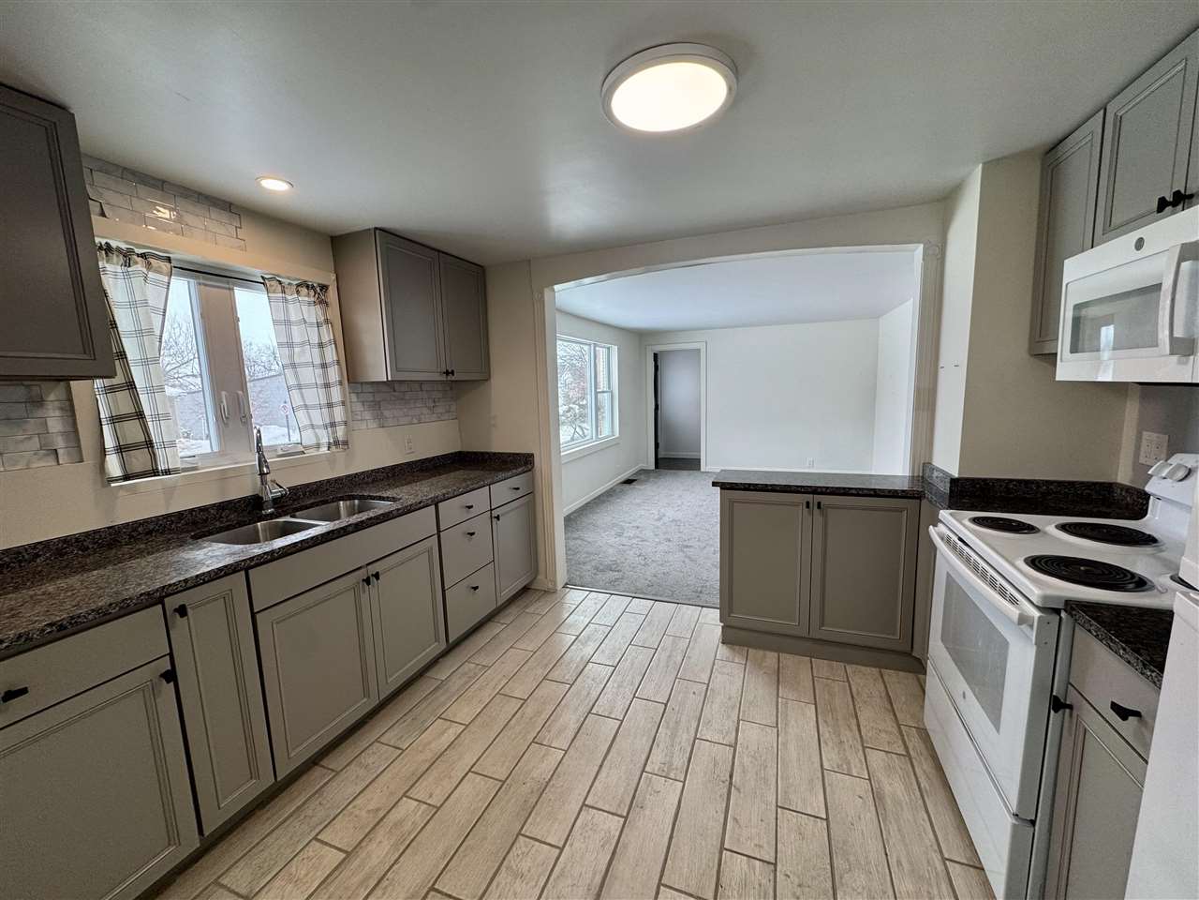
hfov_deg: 102.1
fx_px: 485
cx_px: 600
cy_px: 450
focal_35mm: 14
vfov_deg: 85.7
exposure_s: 1/120
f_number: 2.2
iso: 80
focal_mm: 2.22
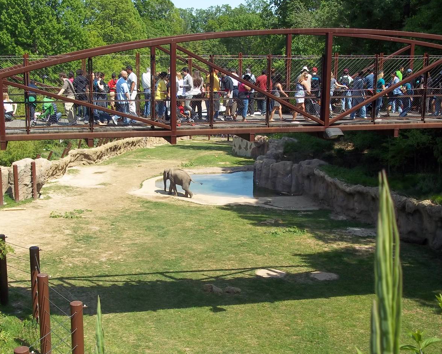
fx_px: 628
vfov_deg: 31.5
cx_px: 186
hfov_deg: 38.7
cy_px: 174
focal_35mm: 48
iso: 80
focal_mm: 6.5
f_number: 8
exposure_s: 1/125
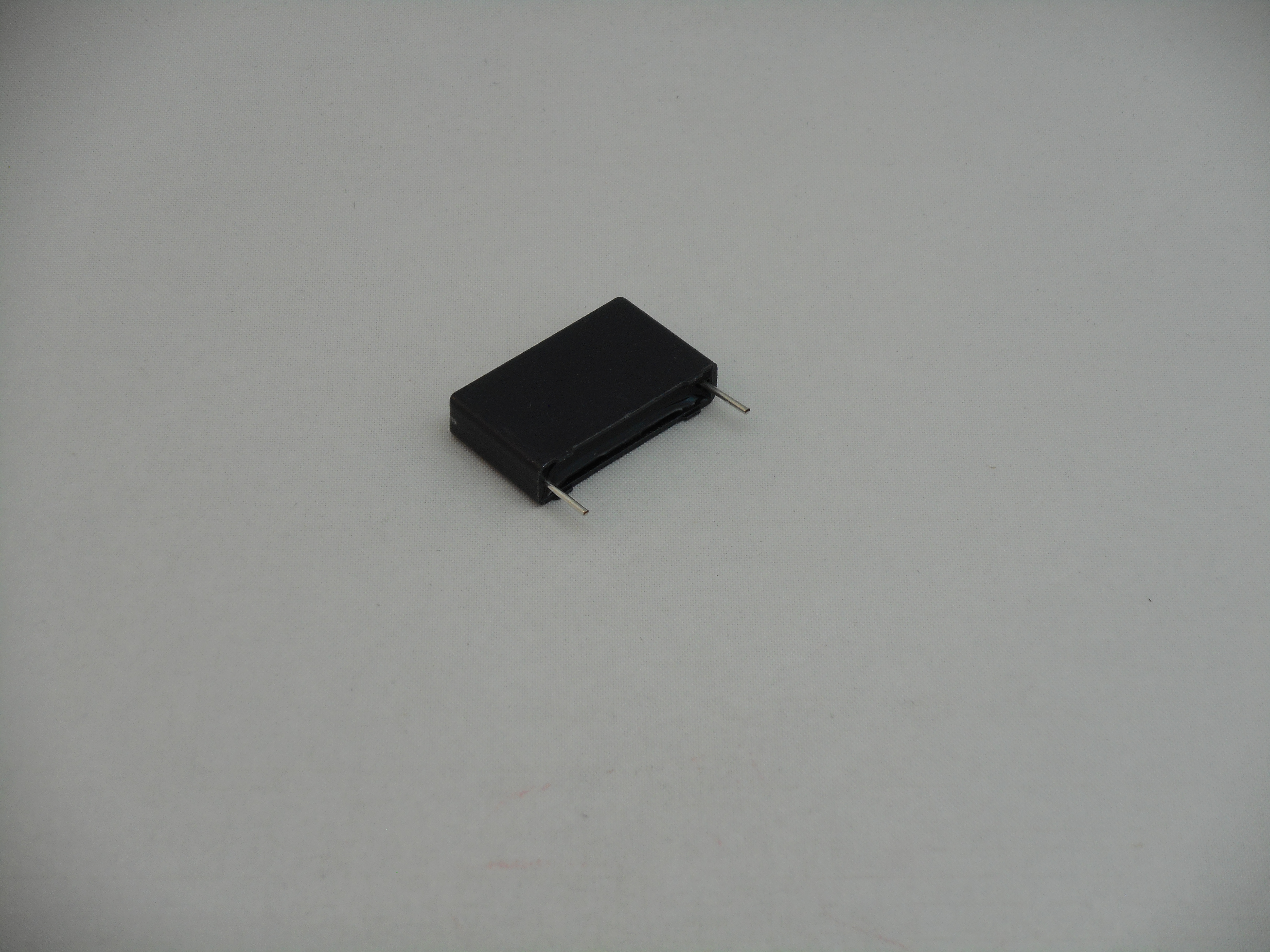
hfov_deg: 16.8
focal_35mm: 117
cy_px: 476
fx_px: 4293
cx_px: 635
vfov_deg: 12.7
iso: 110
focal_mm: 20.9
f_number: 5.9
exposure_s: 1/60
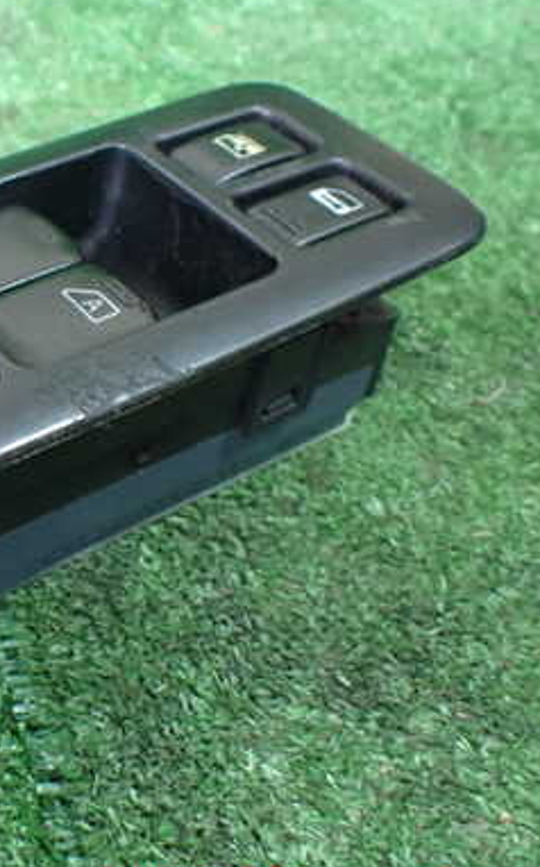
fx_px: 1180
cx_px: -66
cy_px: 409
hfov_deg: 24.0
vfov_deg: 40.3
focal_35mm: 50
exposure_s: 1/30
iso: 1000
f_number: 2.3
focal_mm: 5.4
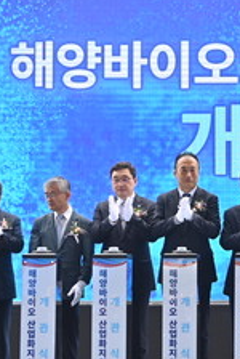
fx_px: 1067
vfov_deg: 19.0
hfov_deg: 12.5
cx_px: 304
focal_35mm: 107
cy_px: 234
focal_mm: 40
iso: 100
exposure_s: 1/250
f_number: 3.2
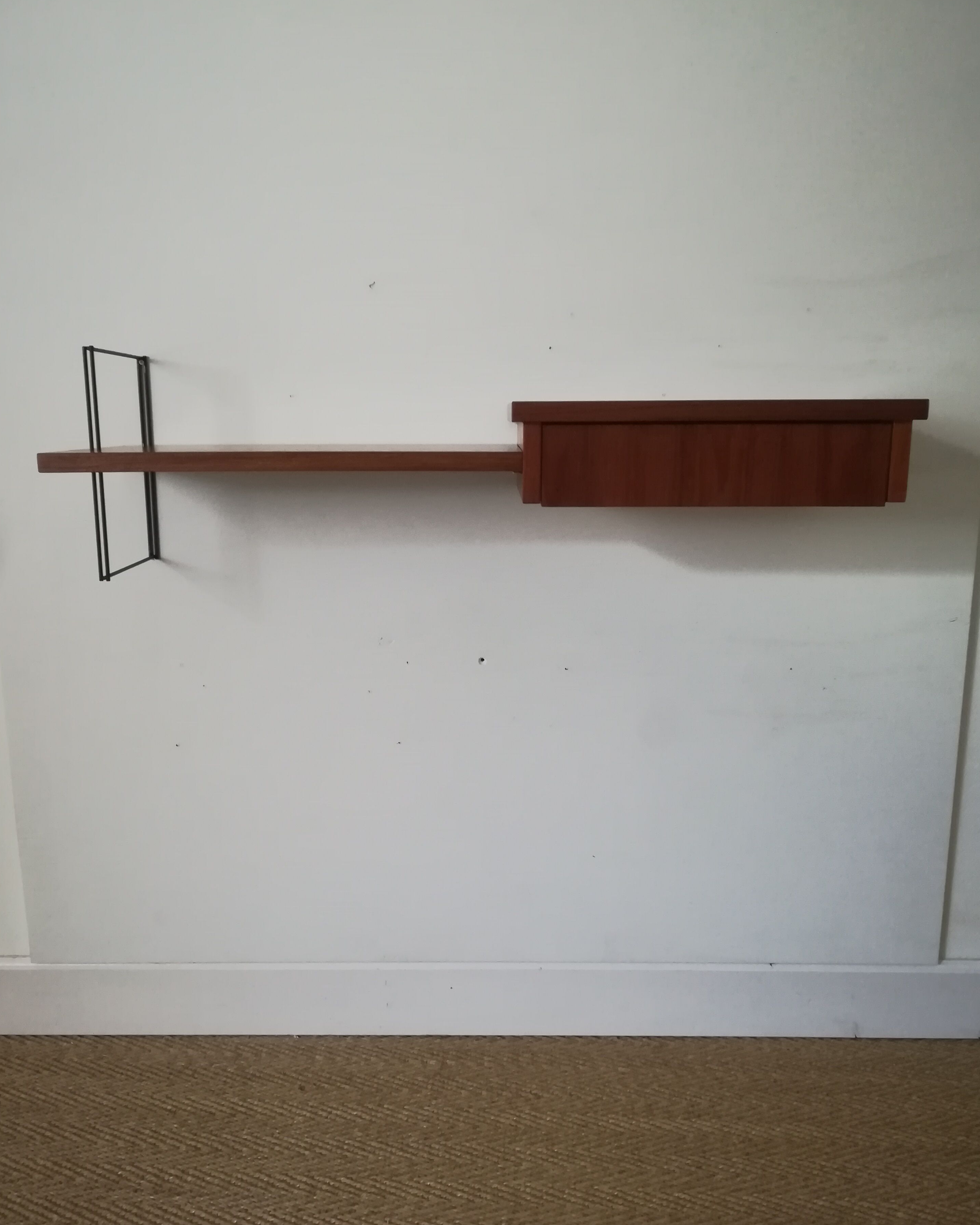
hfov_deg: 51.5
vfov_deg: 62.2
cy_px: 633
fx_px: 1015
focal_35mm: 28
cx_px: 492
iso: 500
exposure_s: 1/20
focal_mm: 3.83
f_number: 2.2
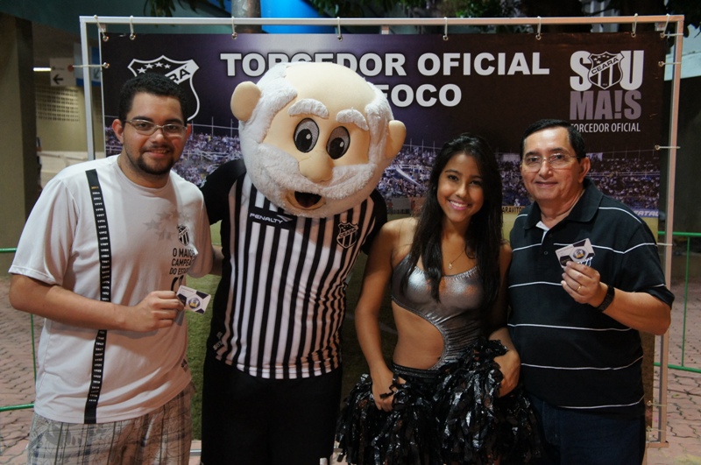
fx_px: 817
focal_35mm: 42
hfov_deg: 46.5
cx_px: 350
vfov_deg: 31.8
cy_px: 232
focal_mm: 28
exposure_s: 1/30
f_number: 4
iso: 1600
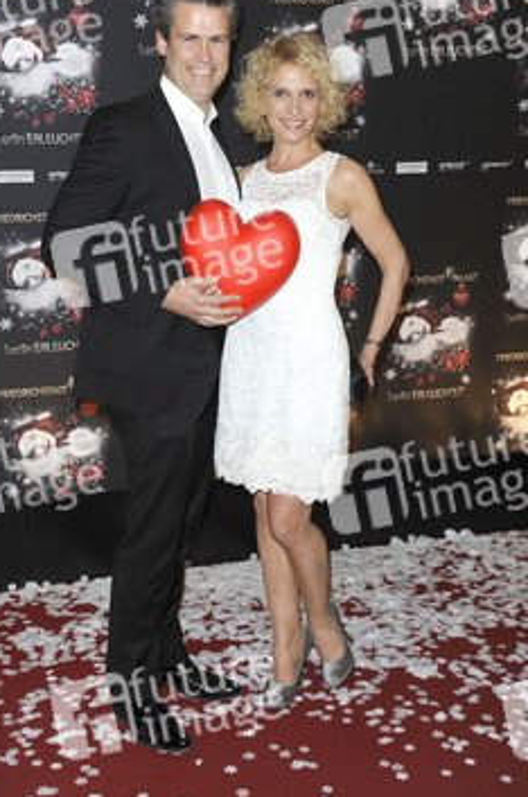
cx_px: 232
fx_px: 1303
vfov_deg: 34.0
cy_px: 368
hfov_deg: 22.9
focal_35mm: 59
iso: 500
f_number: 8
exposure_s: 1/250
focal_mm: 52
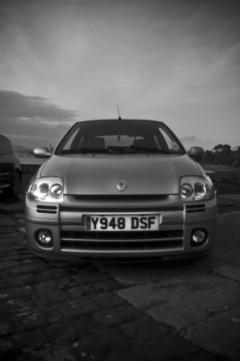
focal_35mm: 30
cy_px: 180
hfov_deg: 43.5
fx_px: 301
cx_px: 120
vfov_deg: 62.0
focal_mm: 20
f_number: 3.5
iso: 200
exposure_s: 1/800
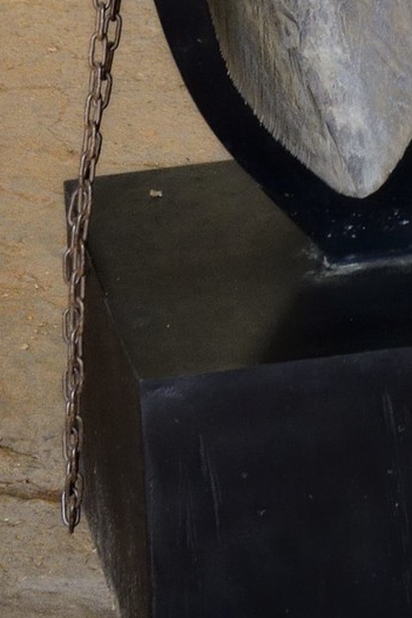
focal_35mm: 219
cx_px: 539
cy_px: -597
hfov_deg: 6.2
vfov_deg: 8.9
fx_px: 3757
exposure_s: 1/320
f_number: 5.6
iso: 1600
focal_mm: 48
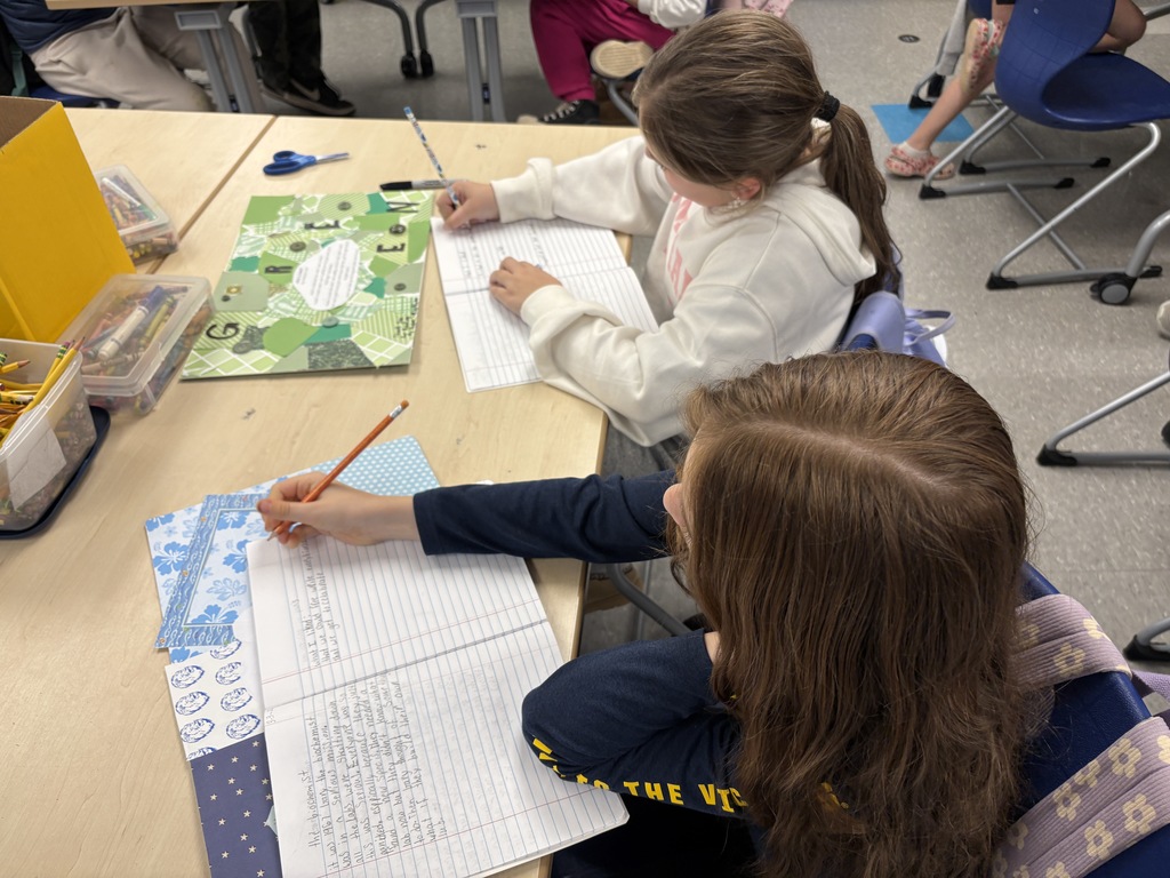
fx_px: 879
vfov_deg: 53.1
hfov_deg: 67.3
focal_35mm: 26
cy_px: 439
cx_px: 585
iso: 64
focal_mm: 5.96
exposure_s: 1/90
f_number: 1.6
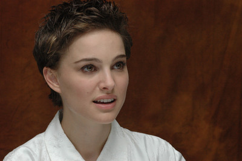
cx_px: 121
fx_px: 1128
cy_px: 80
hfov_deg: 12.2
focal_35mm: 168
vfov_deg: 8.2
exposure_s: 1/500
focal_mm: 112
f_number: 8
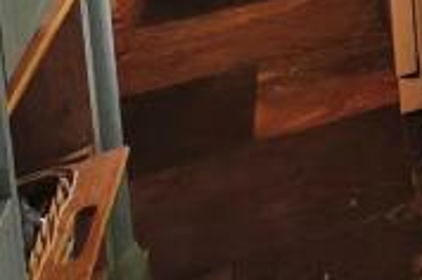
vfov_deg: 13.7
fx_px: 913
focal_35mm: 78
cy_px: -346
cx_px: 856
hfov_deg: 17.7
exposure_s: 1/33
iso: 250
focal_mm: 1.82
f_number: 2
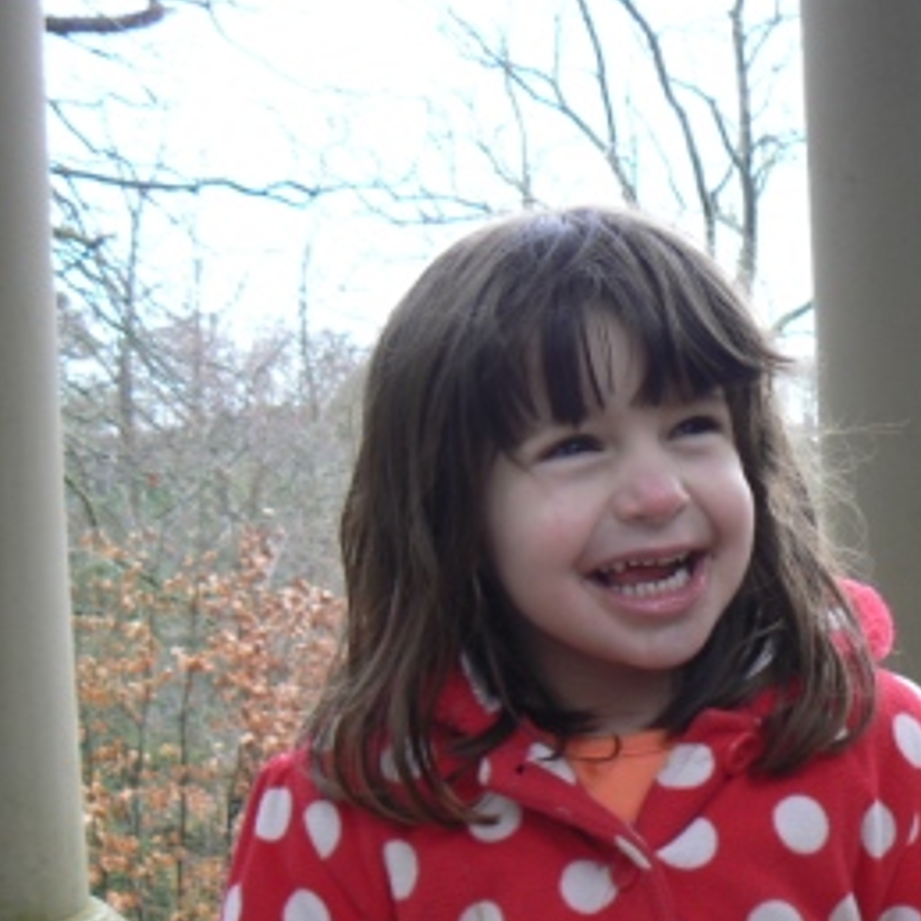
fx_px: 1595
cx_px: 654
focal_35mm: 53
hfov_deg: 31.8
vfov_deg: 32.1
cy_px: 558
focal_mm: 6
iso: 80
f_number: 2.8
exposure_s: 1/30
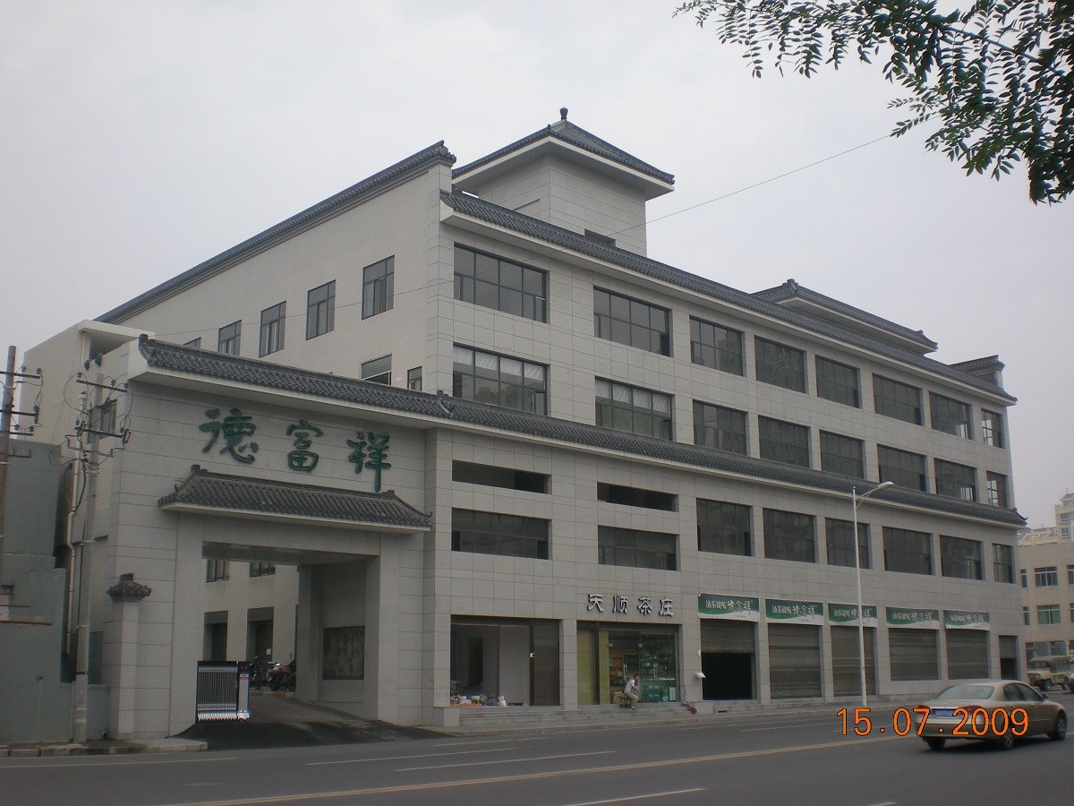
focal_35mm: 38
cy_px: 403
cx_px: 537
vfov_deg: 37.7
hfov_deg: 49.0
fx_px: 1179
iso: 50
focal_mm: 6.3
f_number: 4.6
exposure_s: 1/218
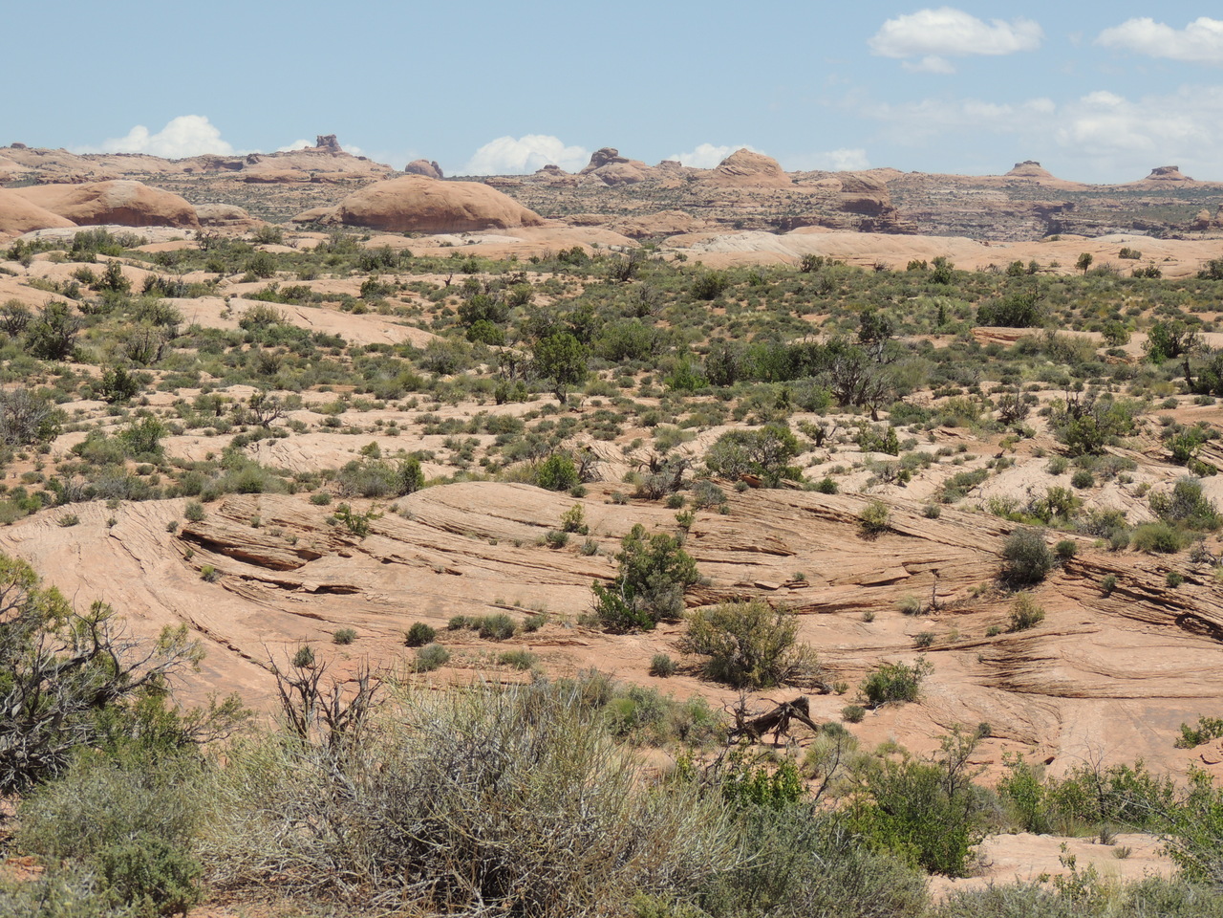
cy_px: 459
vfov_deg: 16.4
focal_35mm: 90
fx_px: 3180
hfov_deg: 21.8
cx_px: 612
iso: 100
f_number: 4.1
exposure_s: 1/800
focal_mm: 16
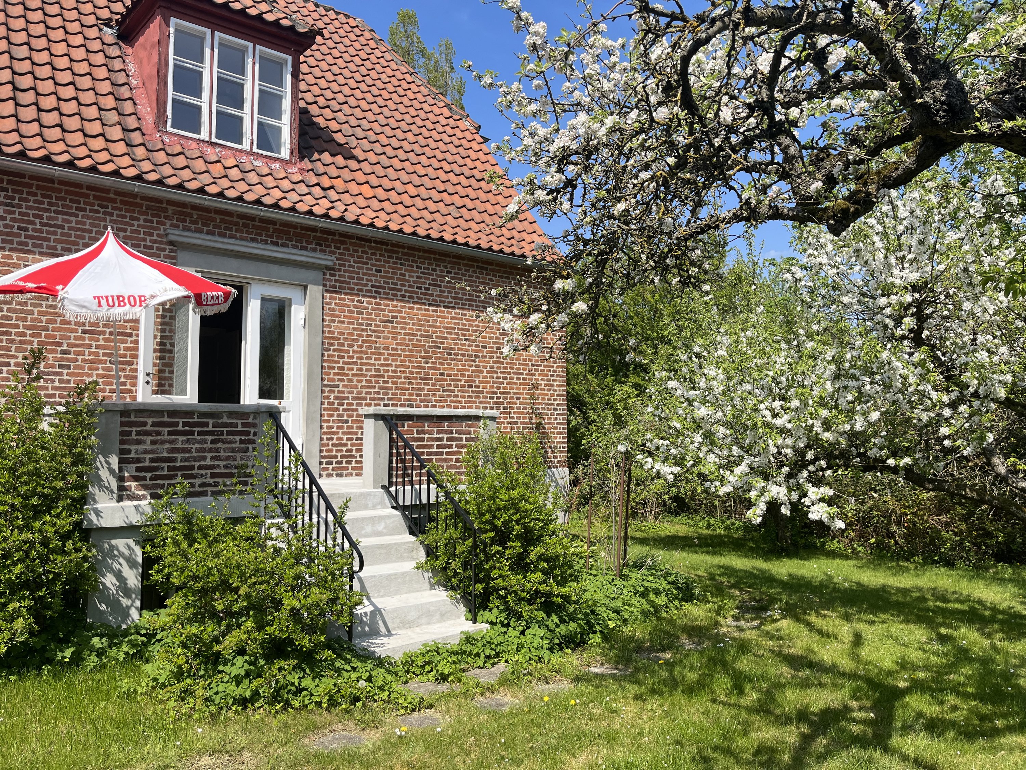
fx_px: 771
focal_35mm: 26
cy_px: 385
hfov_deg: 67.3
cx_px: 513
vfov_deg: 53.1
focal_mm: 5.1
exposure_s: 1/2571
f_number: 1.6
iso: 50
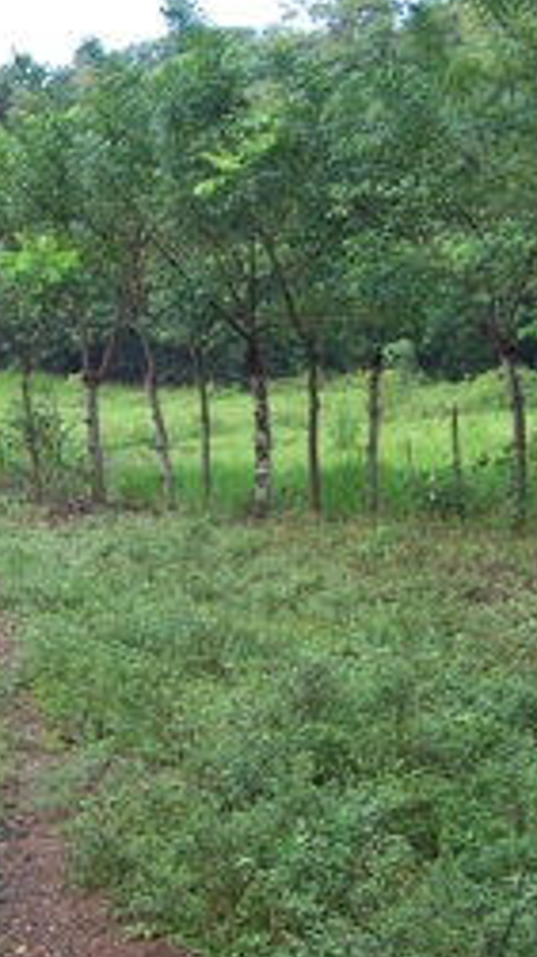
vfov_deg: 31.9
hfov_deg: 17.8
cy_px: 419
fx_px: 1672
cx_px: 4
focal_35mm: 66
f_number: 2.8
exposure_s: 1/90
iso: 80
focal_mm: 6.3
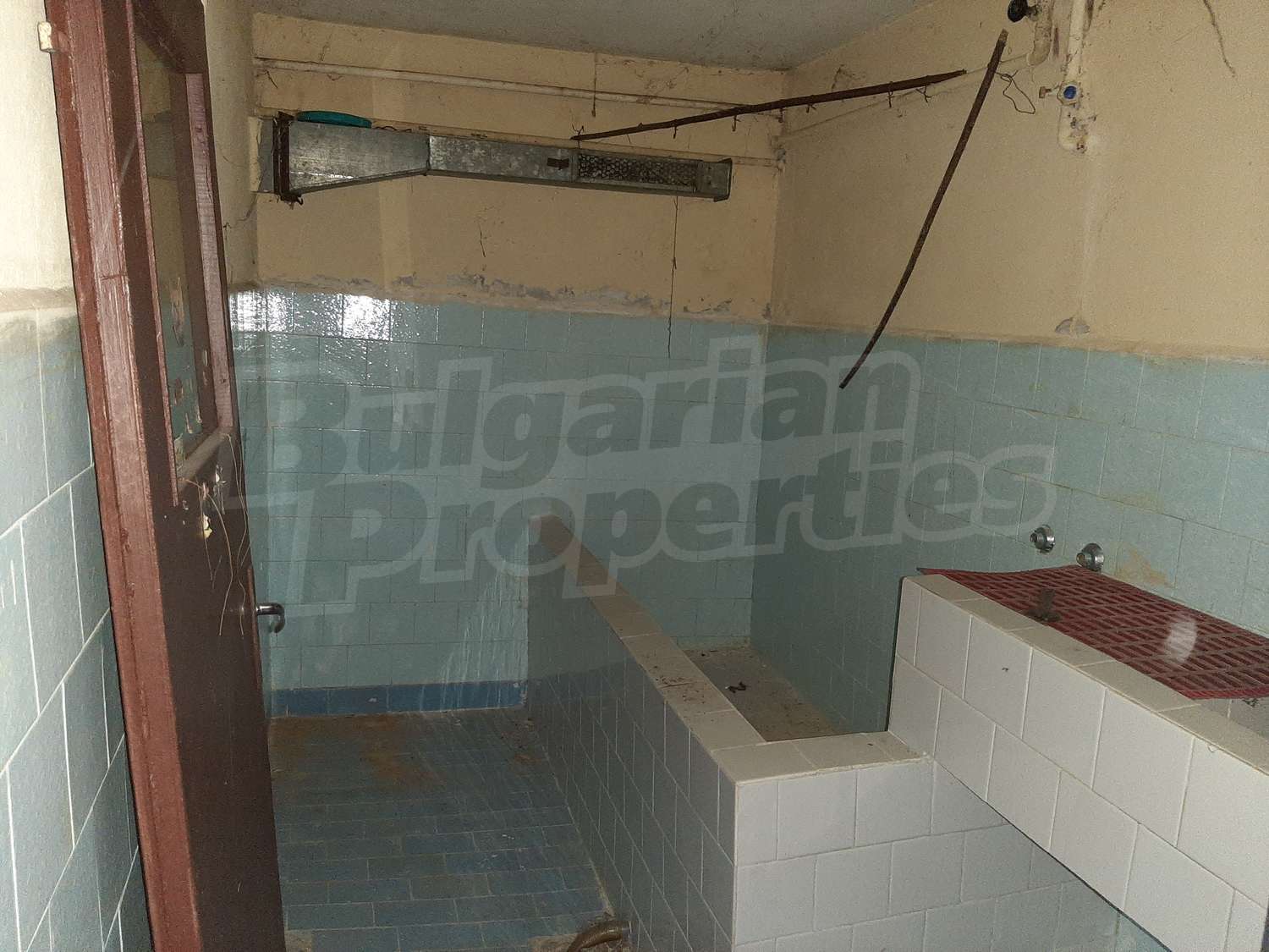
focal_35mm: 26
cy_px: 476
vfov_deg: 53.1
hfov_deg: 67.3
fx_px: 953
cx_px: 634
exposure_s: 1/17
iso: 1000
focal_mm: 3.93
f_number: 1.7
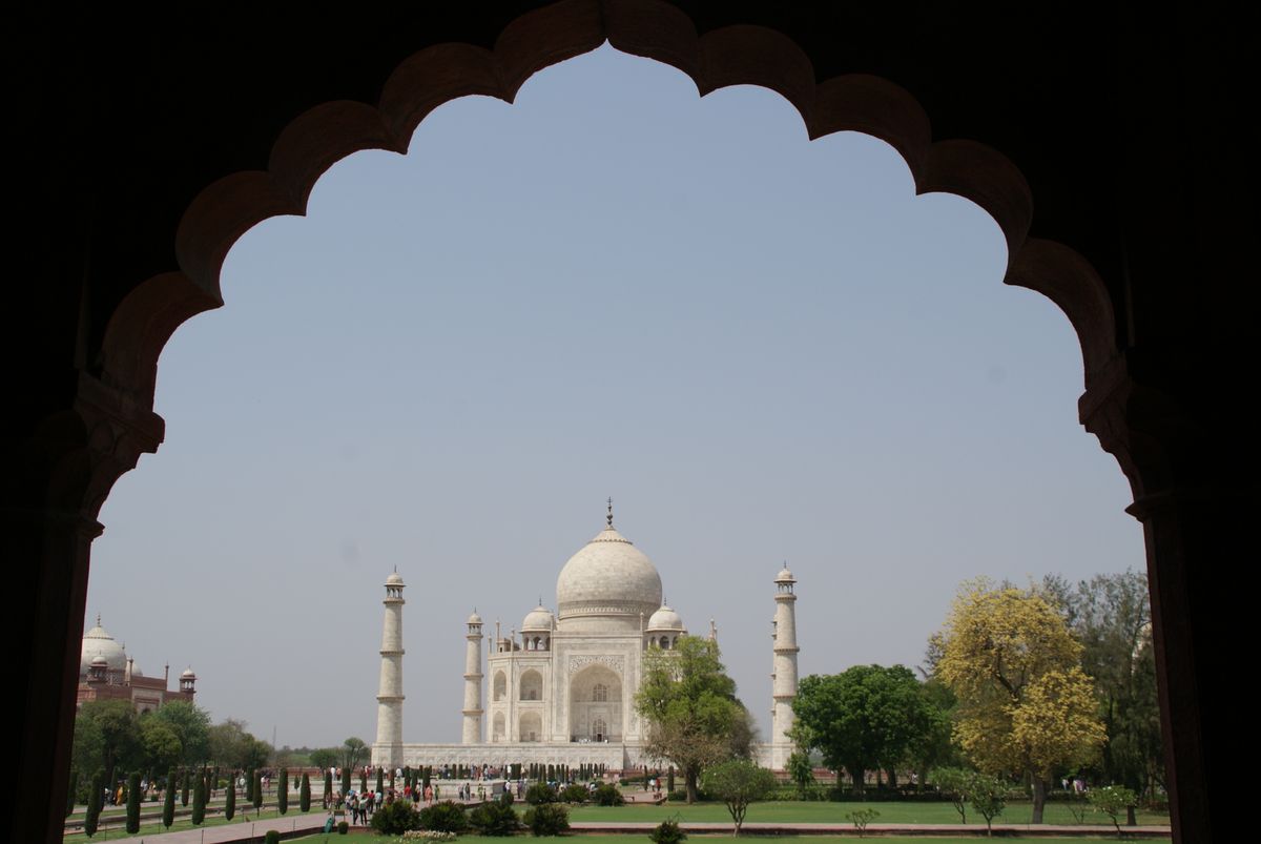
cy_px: 422
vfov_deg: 37.0
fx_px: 1262
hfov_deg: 53.1
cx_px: 630
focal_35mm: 36
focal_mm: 24
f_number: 10
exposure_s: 1/320
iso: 100
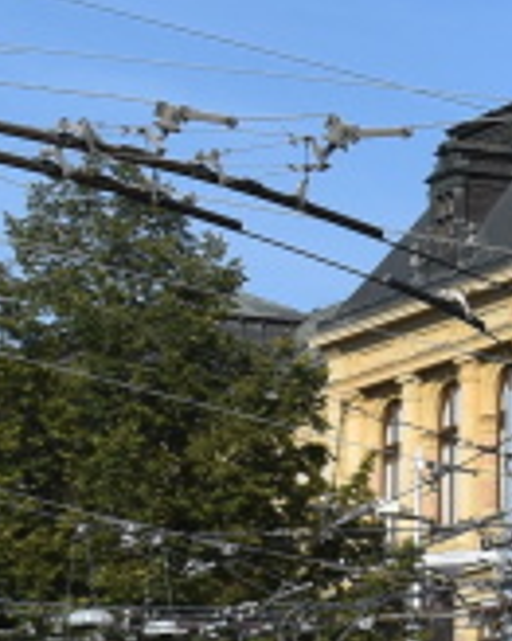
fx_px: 4000
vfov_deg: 9.2
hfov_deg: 6.9
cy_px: 326
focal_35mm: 211
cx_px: 1204
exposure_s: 1/500
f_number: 11
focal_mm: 24
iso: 200
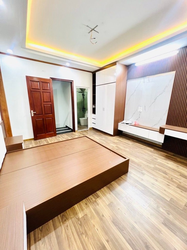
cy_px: 125
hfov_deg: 89.9
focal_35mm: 13
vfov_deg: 106.2
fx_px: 94
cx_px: 94
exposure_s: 1/50
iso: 160
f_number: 1.8
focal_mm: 1.57
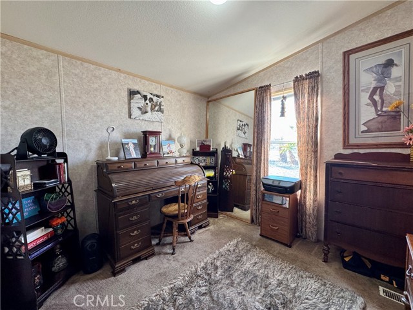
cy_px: 155
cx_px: 206
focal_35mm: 14
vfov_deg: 85.7
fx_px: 167
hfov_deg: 102.1
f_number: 2.2
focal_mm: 2.22
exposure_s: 1/120
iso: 250
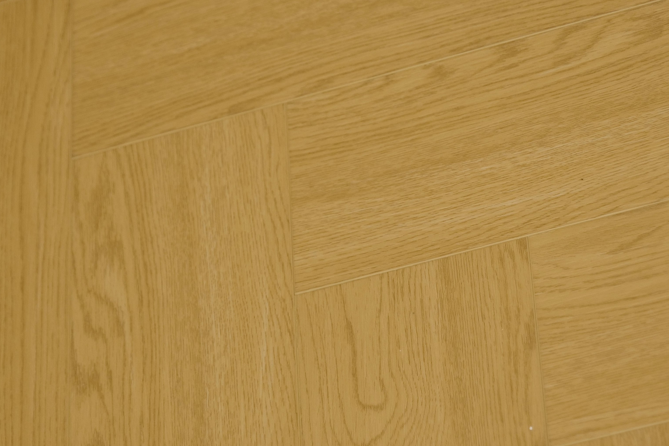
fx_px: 3029
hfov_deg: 12.6
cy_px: 248
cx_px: 406
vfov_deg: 8.4
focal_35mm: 163
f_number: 4
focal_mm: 83
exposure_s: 1/50
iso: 800
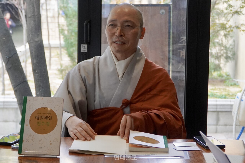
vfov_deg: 23.8
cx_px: 122
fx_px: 388
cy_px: 82
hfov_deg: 35.1
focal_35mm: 57
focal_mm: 38
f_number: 4
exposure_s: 1/160
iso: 1600
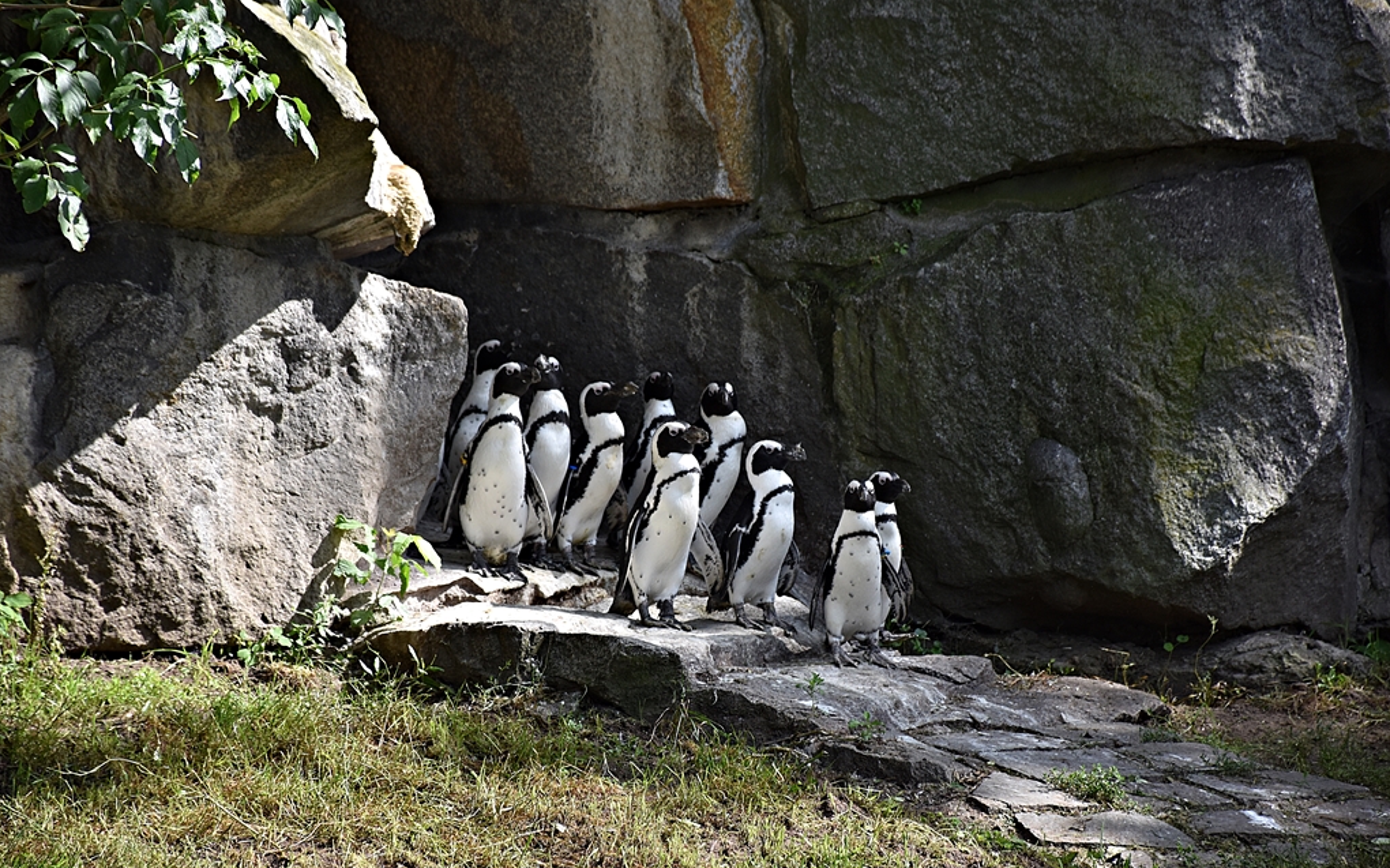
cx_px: 695
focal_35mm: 215
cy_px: 438
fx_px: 8143
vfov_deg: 6.1
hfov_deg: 9.8
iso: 280
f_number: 5.6
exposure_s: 1/500
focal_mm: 140
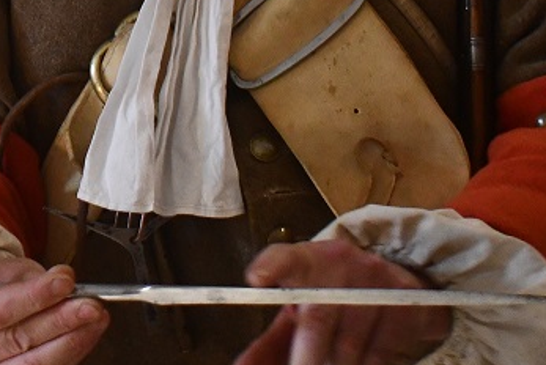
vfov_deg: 7.4
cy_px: -146
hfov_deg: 10.9
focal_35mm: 184
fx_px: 2793
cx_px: -147
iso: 2500
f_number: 4.8
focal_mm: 34
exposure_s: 1/100
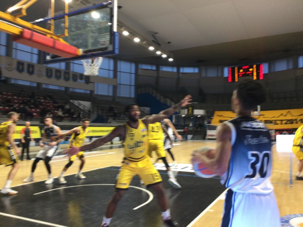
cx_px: 152
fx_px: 271
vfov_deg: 45.5
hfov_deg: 58.3
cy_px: 114
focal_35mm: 31
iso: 80
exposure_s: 1/33
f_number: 2.4
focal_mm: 3.3
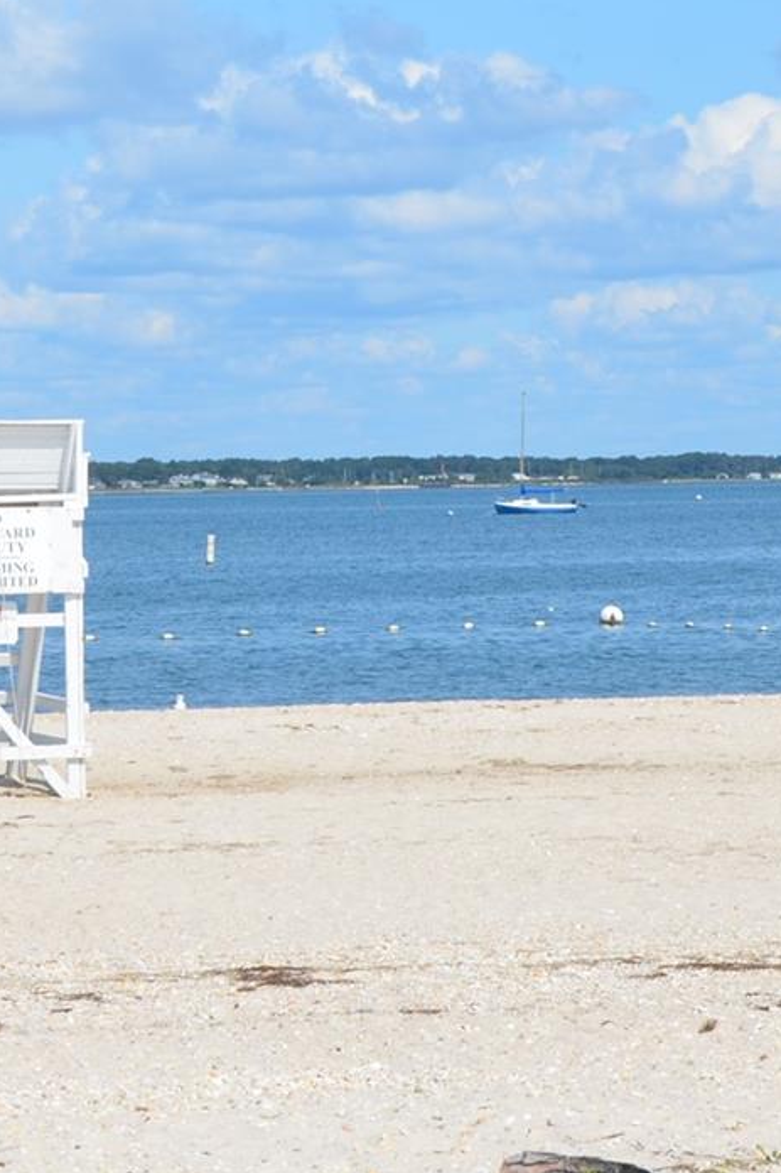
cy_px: 432
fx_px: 5029
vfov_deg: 13.3
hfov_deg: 8.8
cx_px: -35
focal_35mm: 154
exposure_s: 1/400
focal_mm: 35
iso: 200
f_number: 10
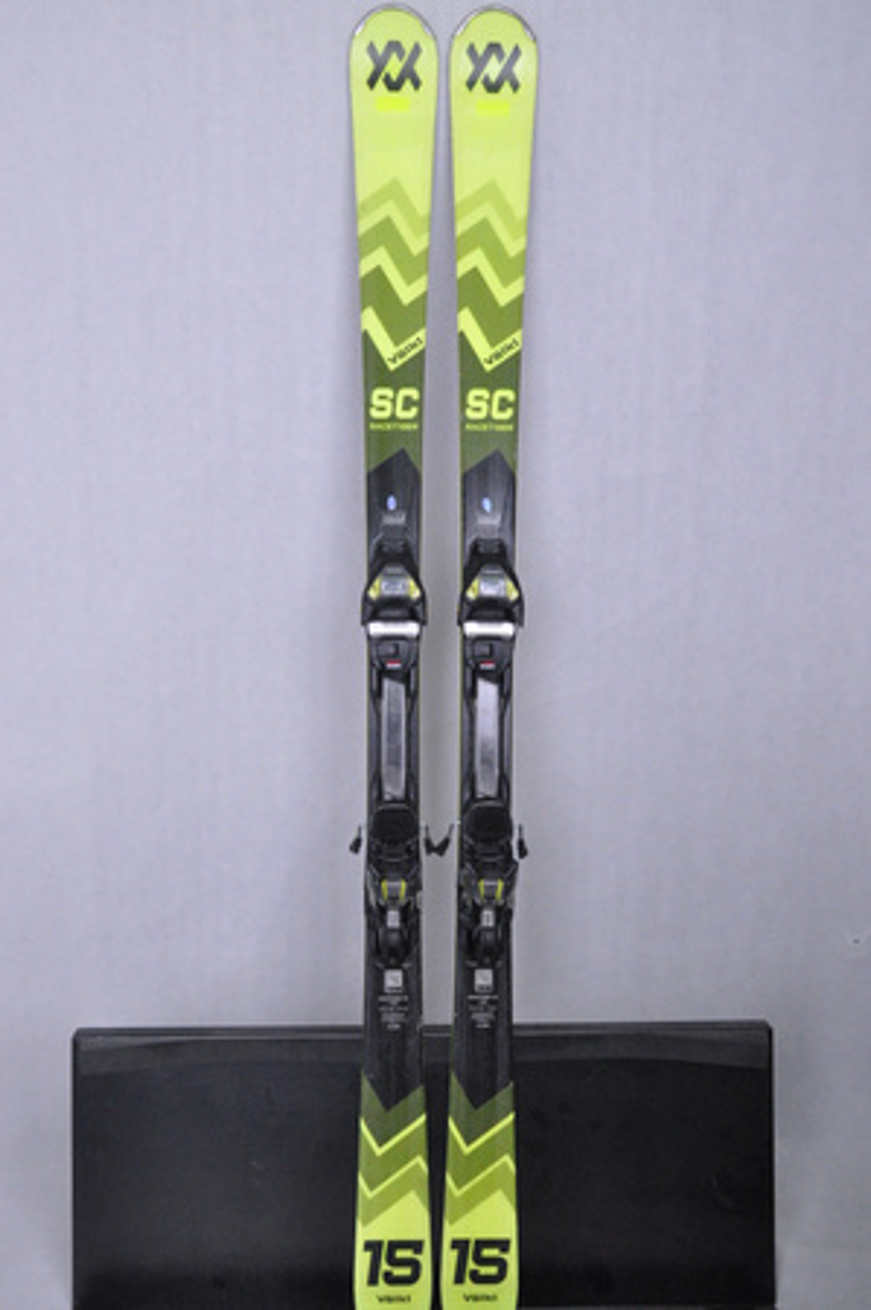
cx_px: 436
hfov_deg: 36.8
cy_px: 655
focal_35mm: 36
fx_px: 1309
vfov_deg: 53.2
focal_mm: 24
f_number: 8
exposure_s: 1/125
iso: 3200
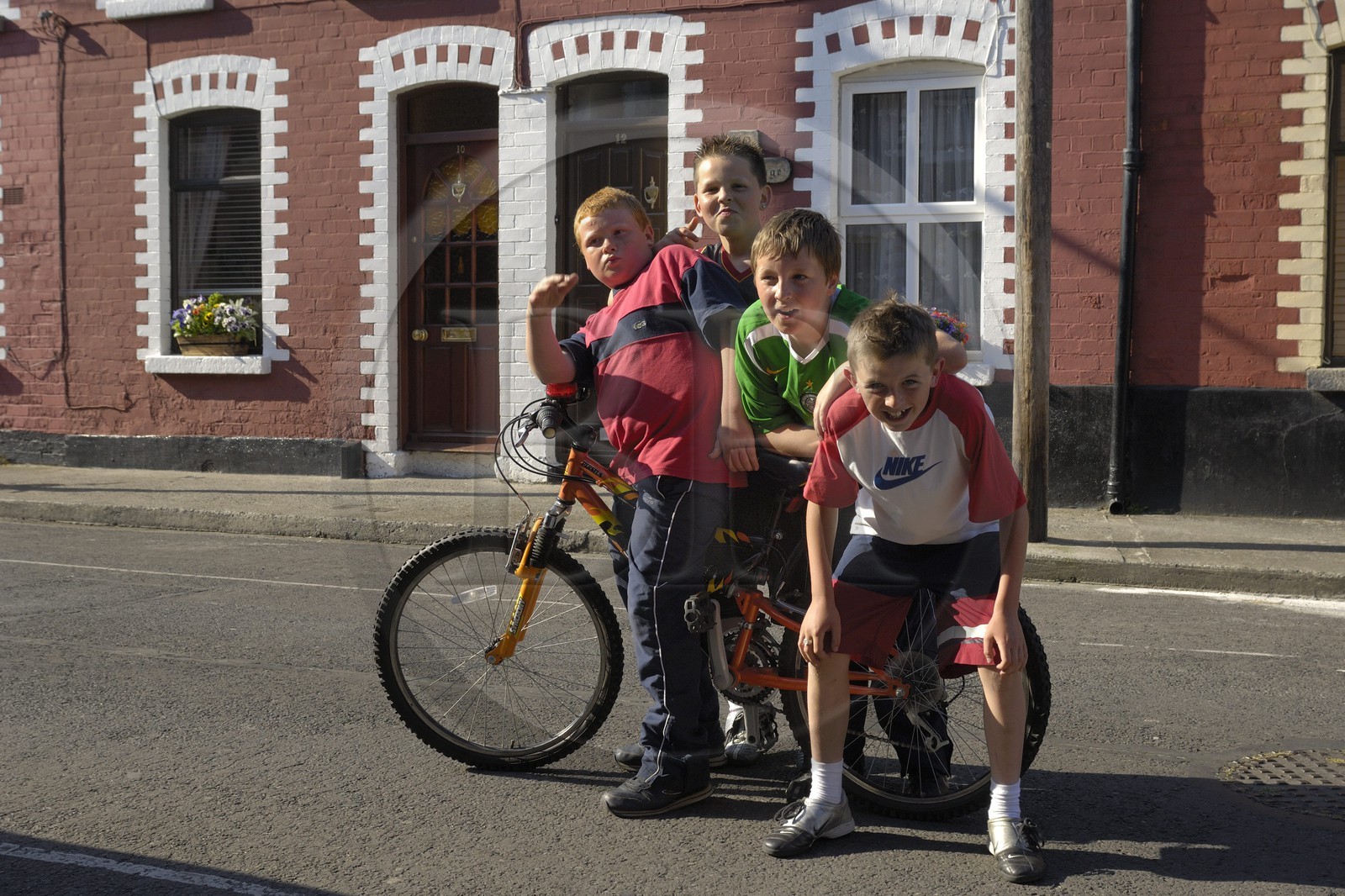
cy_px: 448
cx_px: 672
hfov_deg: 46.4
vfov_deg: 31.9
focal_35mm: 42
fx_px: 1569
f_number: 7.1
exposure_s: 1/250
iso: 100
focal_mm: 28
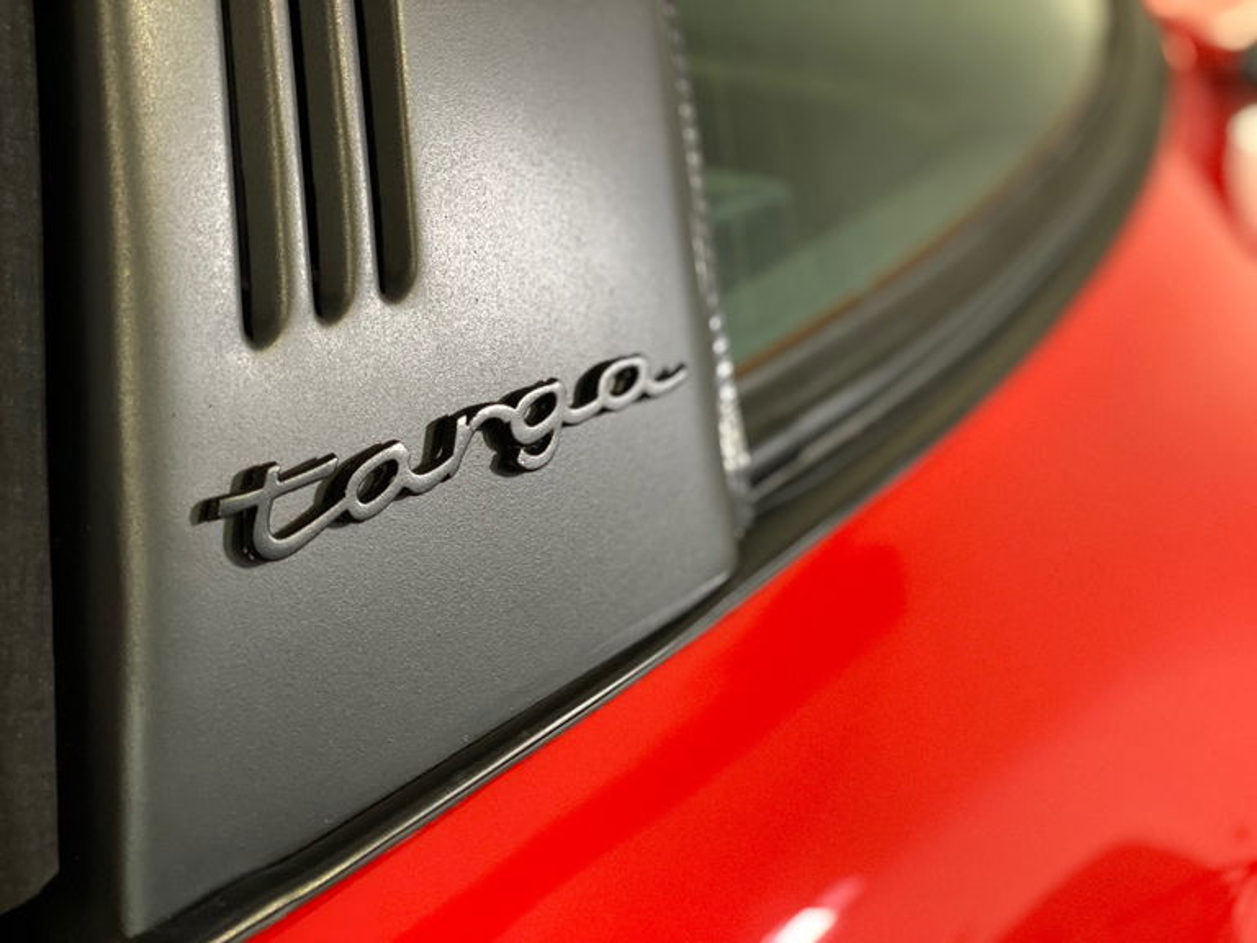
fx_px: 1888
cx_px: 628
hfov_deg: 36.8
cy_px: 472
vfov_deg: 28.0
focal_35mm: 52
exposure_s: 1/29
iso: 400
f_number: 2
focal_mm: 6
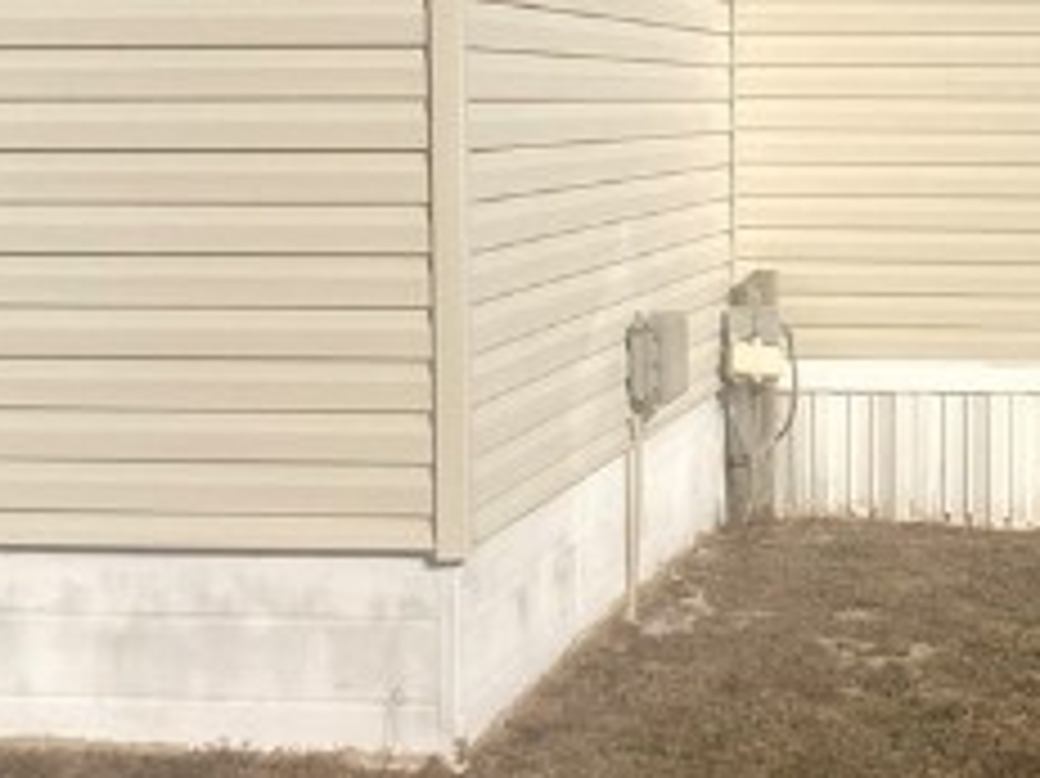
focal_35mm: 124
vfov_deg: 11.9
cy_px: 166
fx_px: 3724
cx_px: 981
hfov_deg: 15.7
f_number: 1.8
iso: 25
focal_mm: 3.99
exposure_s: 1/4425
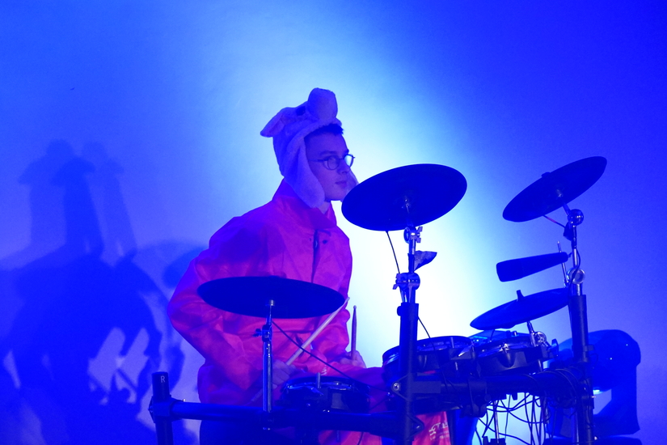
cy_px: 222
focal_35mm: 115
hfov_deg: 17.8
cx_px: 334
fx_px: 2131
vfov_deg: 11.9
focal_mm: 77
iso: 8000
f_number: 5.6
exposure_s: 1/160
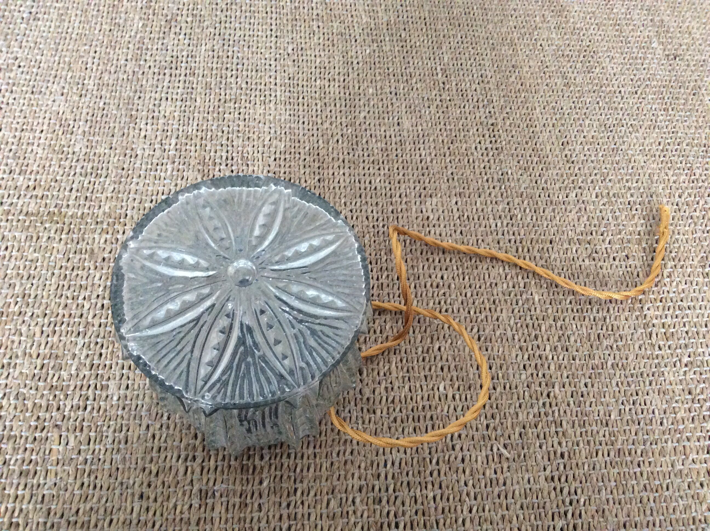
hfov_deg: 56.9
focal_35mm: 32
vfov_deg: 44.1
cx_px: 355
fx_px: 655
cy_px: 266
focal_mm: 3.3
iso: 320
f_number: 2.4
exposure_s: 1/25
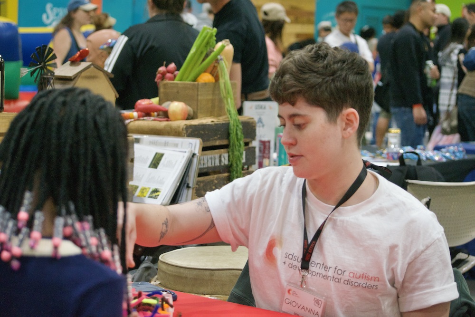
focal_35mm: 82
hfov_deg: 24.6
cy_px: 158
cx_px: 238
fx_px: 1089
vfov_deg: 16.6
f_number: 4.5
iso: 2500
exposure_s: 1/160
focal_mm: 55
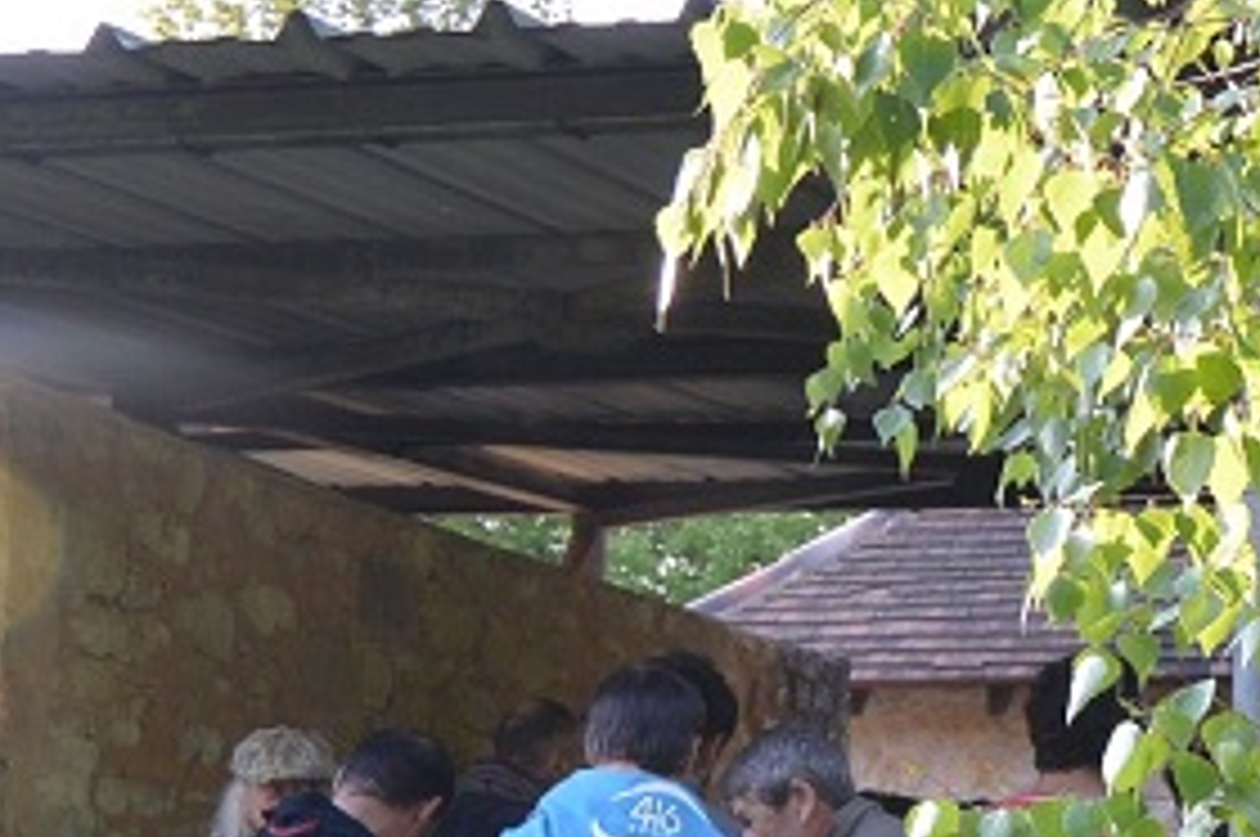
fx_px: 3601
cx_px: 1066
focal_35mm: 103
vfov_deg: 13.1
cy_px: 875
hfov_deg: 19.6
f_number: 4.5
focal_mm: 13.6
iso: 200
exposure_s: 1/160
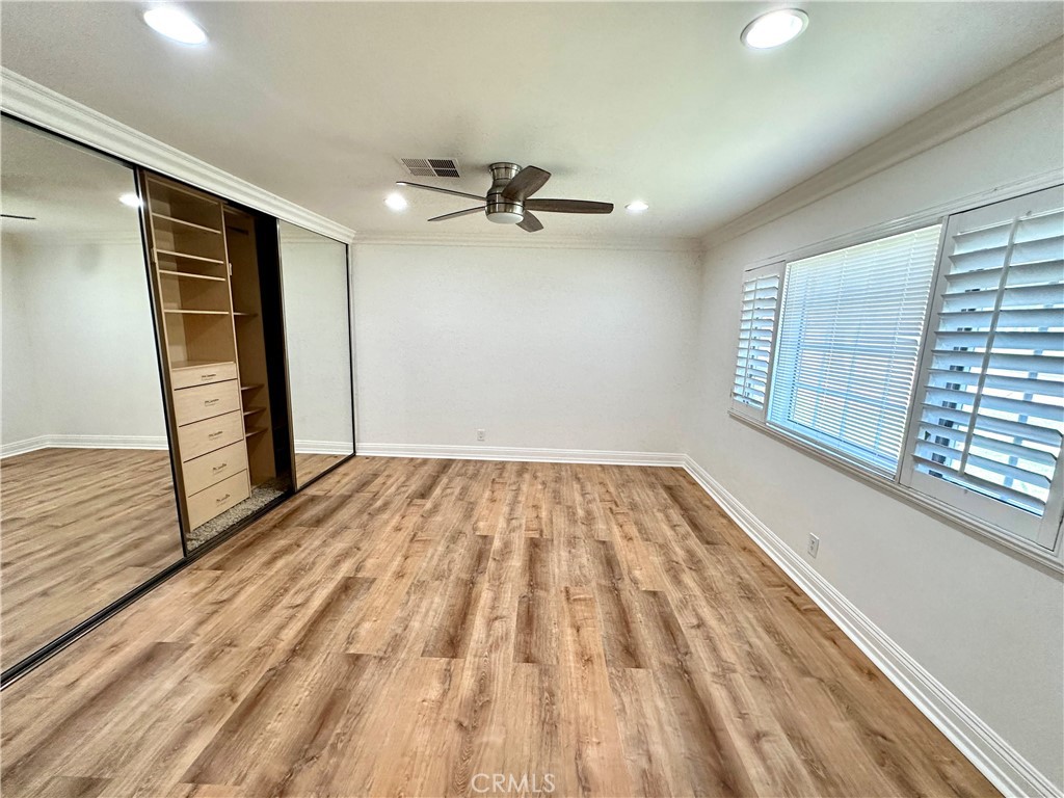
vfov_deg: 85.7
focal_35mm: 14
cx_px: 532
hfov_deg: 102.1
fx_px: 430
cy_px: 399
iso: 200
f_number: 2.2
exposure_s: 1/120
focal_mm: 2.22
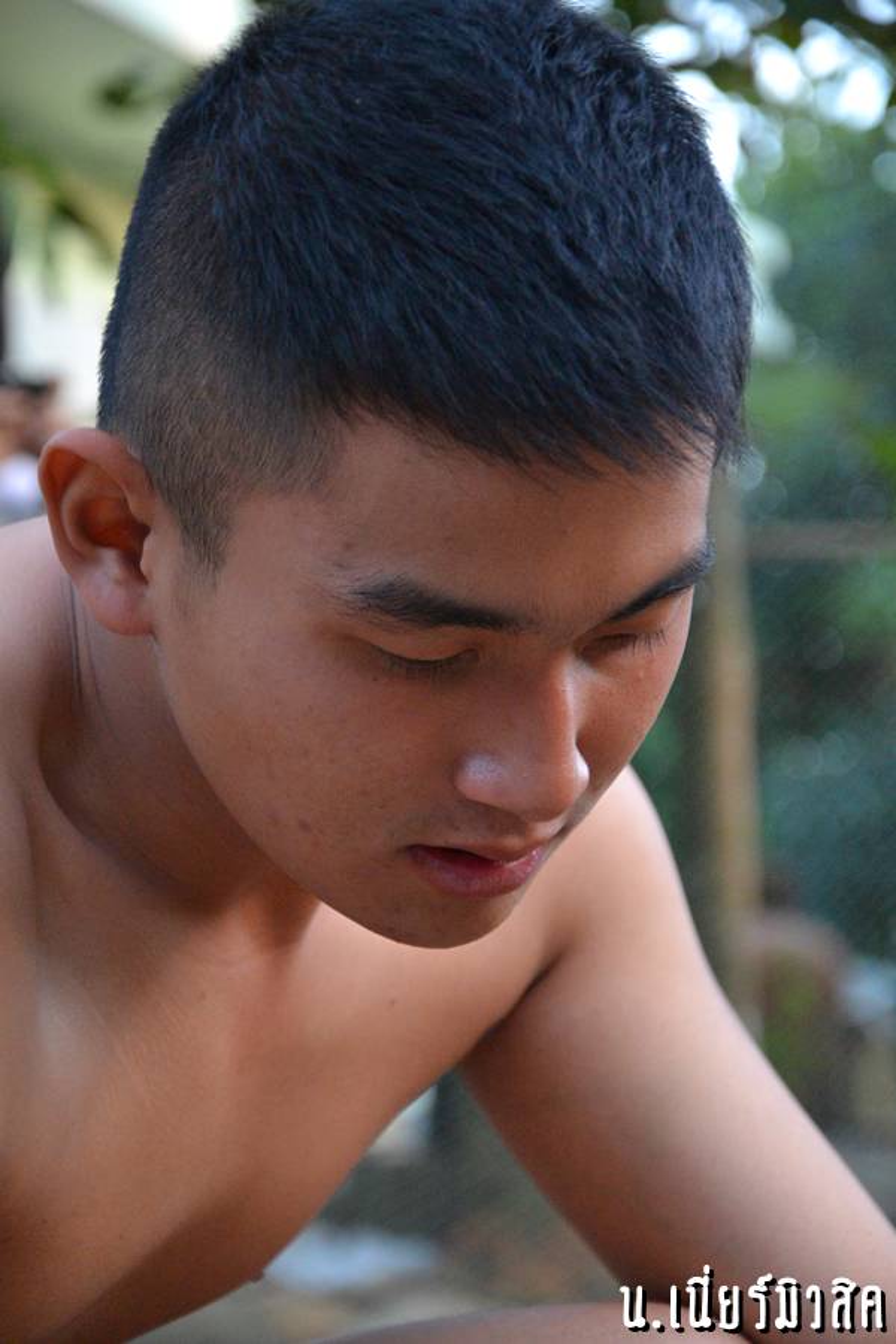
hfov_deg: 10.8
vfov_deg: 16.1
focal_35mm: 128
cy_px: 672
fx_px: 4760
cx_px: 448
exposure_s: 1/125
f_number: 5.6
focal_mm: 85
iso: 3200
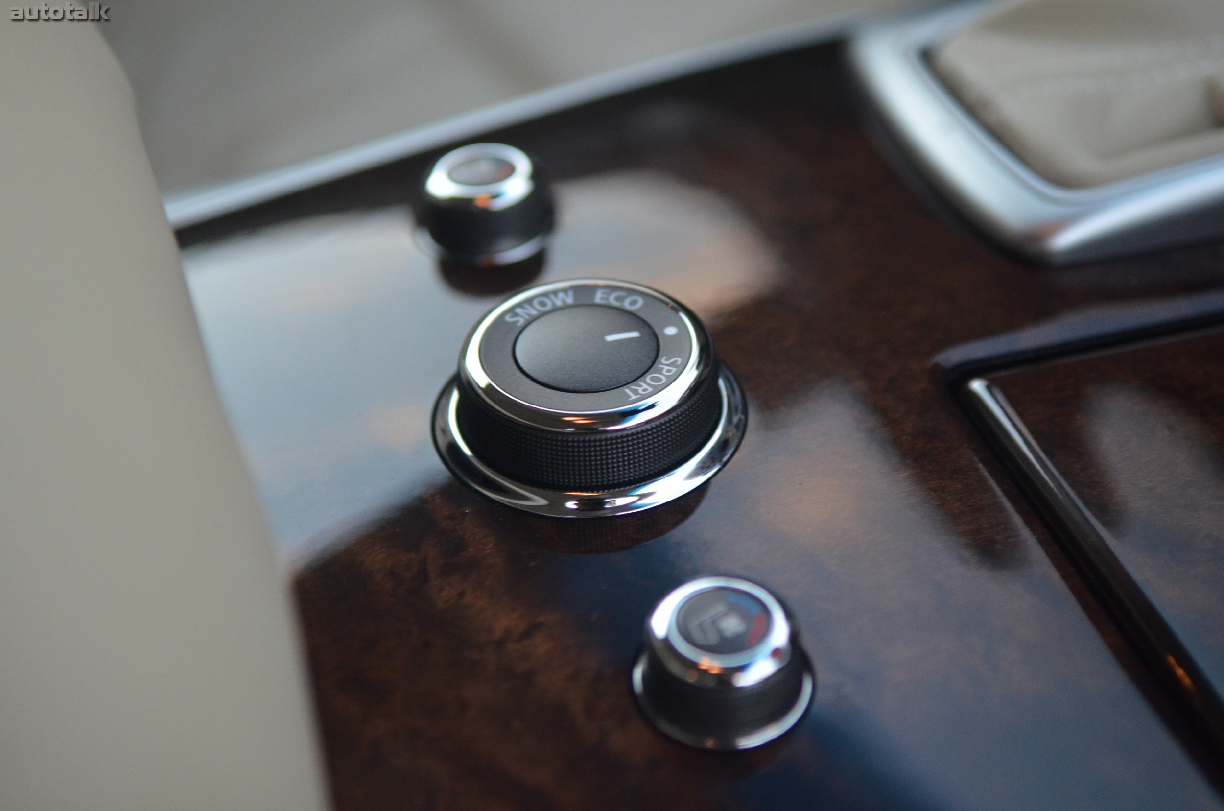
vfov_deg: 20.1
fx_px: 2290
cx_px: 612
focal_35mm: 68
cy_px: 406
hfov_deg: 29.9
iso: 1600
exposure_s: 1/100
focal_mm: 45
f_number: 2.8
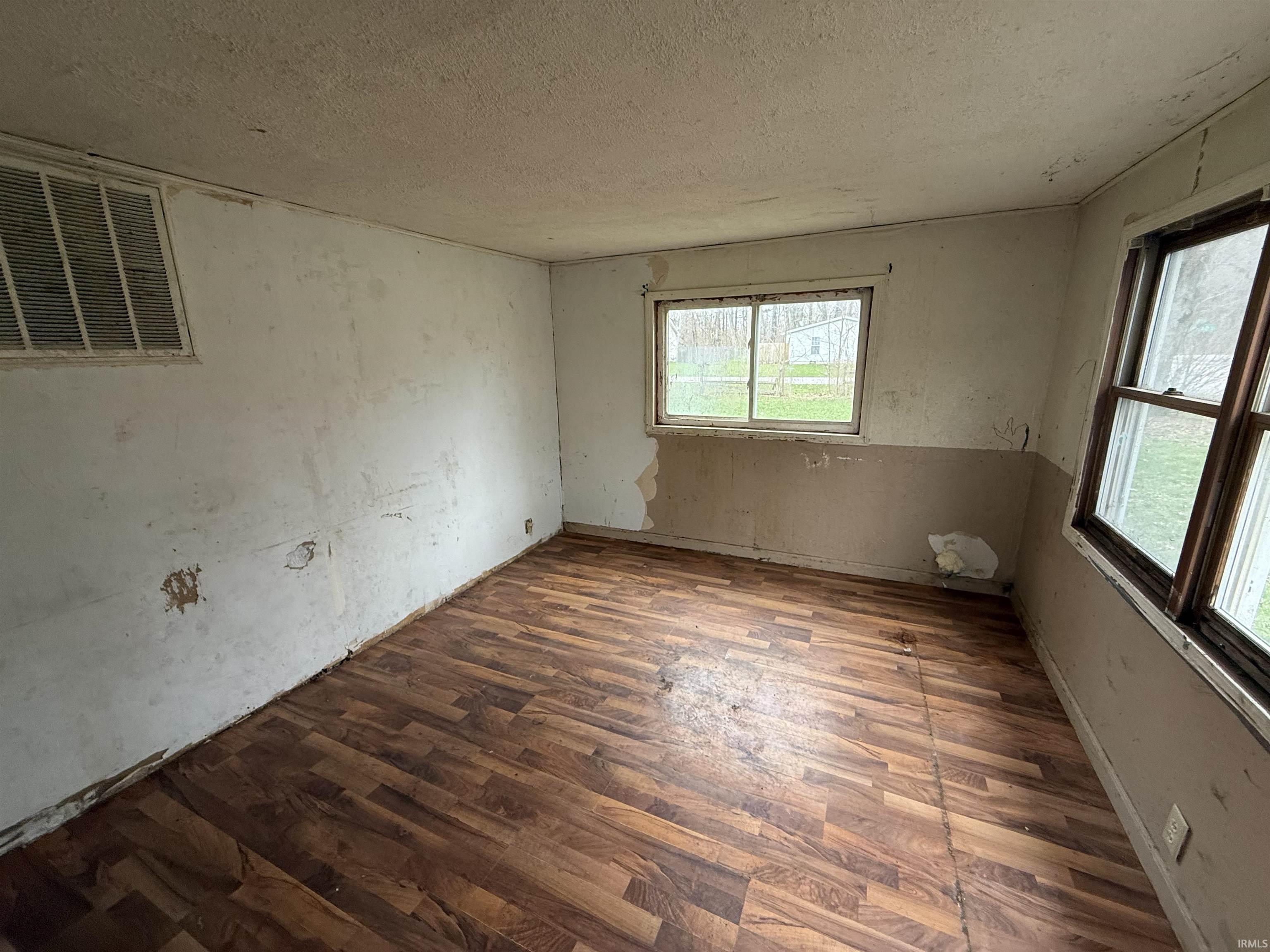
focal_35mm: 14
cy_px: 476
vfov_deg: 85.7
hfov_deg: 102.1
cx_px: 635
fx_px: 514
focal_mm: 2.22
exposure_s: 1/99
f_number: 2.2
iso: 200
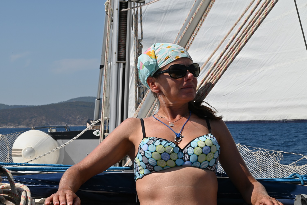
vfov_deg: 14.4
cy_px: 102
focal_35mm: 95
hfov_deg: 21.5
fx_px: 810
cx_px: 154
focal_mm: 95
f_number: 29
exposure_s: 1/100
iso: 160
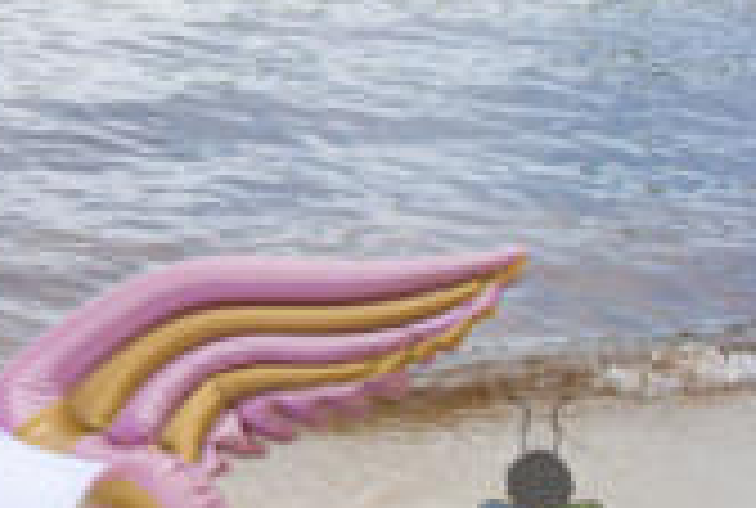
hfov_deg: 18.6
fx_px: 2064
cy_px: 47
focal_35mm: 98
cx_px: -346
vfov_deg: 13.9
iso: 100
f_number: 9
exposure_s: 1/320
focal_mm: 22
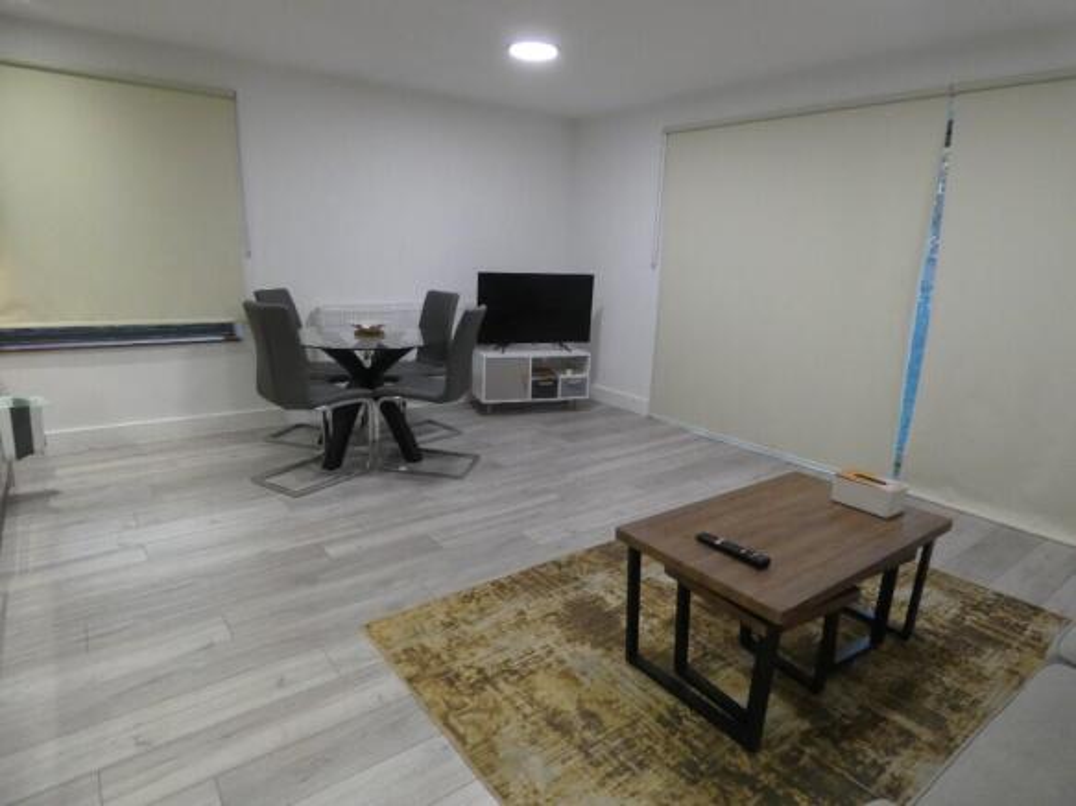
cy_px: 403
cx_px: 538
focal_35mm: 20
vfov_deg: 66.0
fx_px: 622
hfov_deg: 81.8
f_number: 2.8
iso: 320
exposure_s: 1/60
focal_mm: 3.6
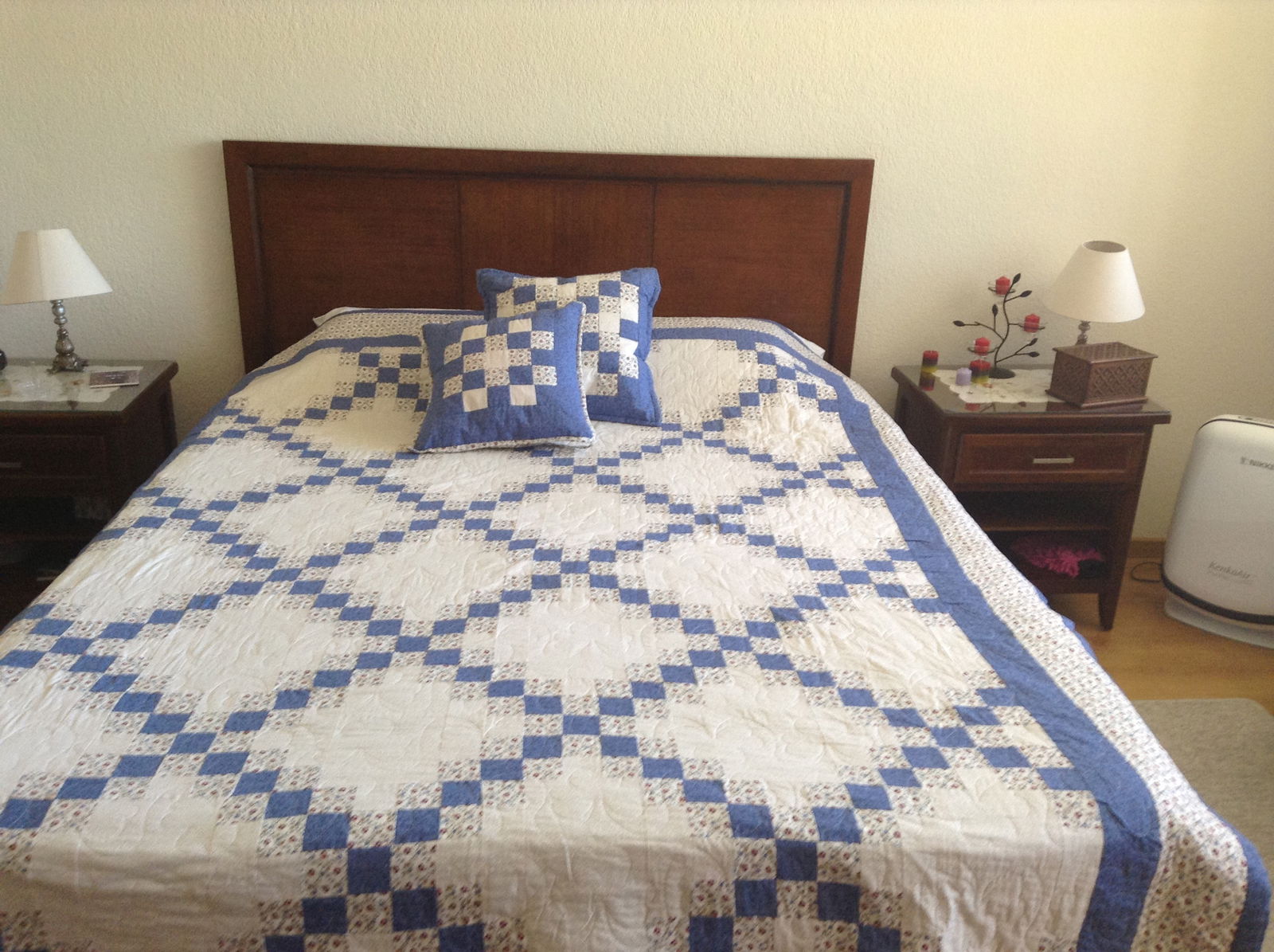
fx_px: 1213
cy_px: 476
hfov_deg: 55.4
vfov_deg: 42.8
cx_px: 637
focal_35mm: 33
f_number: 2.4
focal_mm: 3.3
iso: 50
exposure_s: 1/25
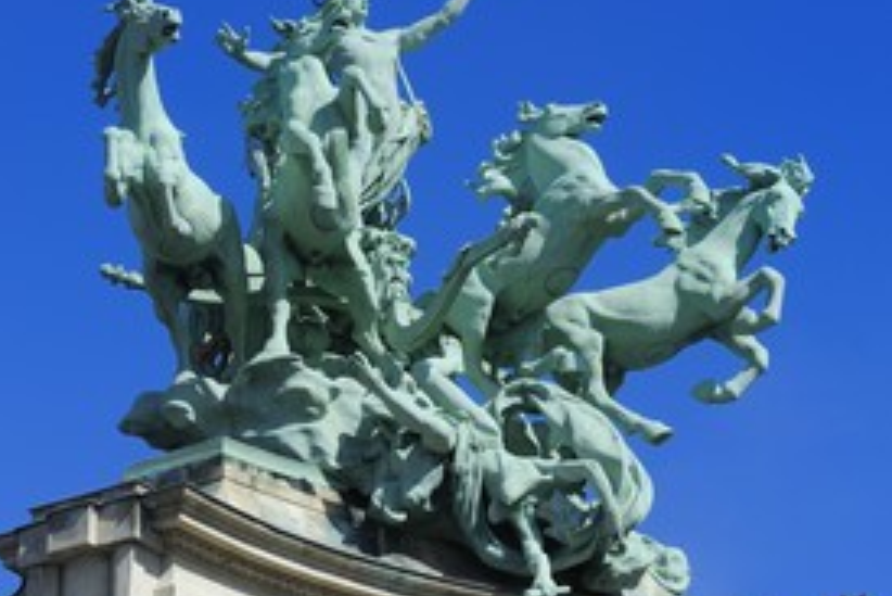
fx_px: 4561
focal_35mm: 184
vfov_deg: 7.5
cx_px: 501
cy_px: 267
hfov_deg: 11.2
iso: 200
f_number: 13
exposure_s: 1/200
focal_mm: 120
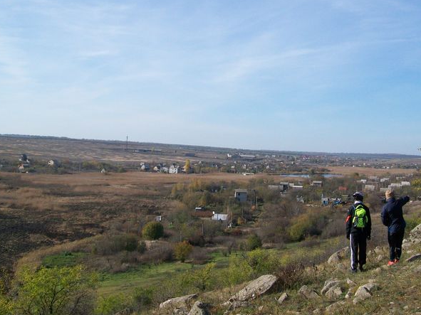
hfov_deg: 41.2
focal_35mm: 46
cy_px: 130
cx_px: 240
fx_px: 559
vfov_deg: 31.4
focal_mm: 6.1
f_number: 4.9
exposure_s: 1/400
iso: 64
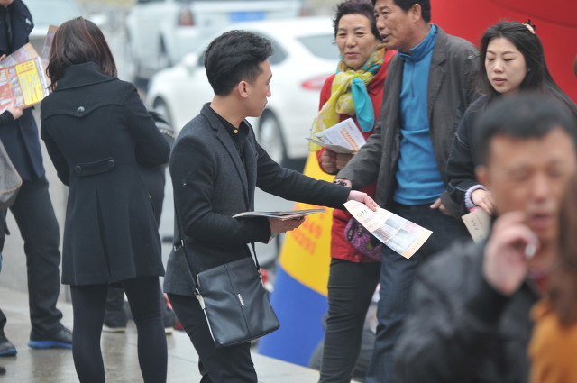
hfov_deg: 6.9
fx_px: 4802
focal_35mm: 300
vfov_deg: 4.6
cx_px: 288
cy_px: 192
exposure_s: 1/320
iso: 200
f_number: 4
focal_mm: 200
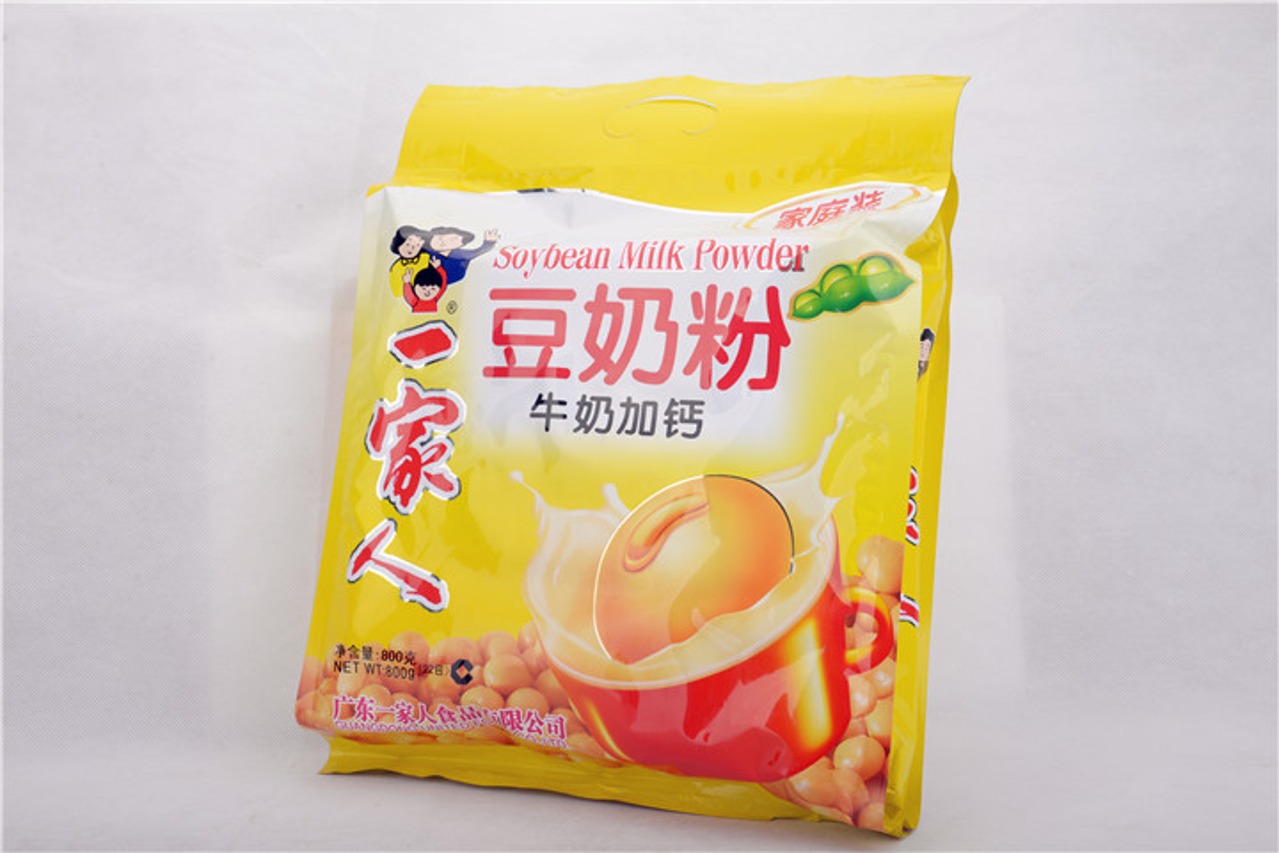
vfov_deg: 28.1
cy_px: 426
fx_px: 1705
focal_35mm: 48
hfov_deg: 41.1
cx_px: 640
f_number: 11
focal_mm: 48
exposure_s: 1/160
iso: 100
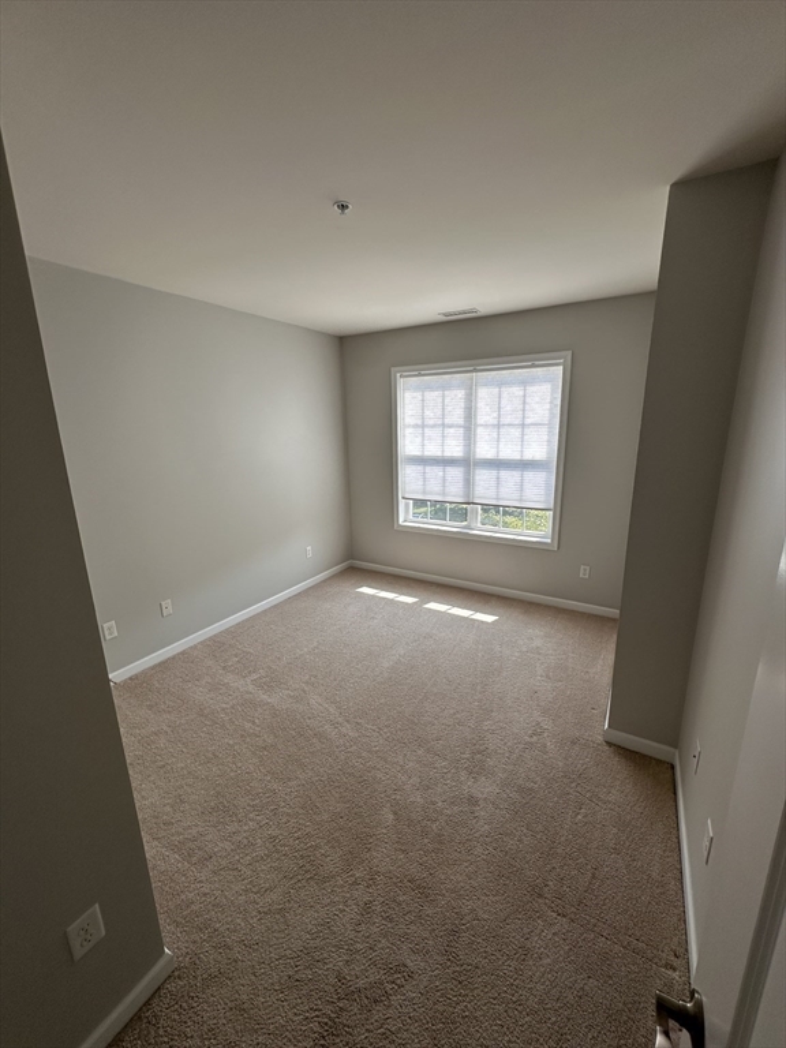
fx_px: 424
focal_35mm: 14
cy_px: 524
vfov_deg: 102.1
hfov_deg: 85.7
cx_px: 393
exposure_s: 1/234
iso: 40
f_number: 2.2
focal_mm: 2.22
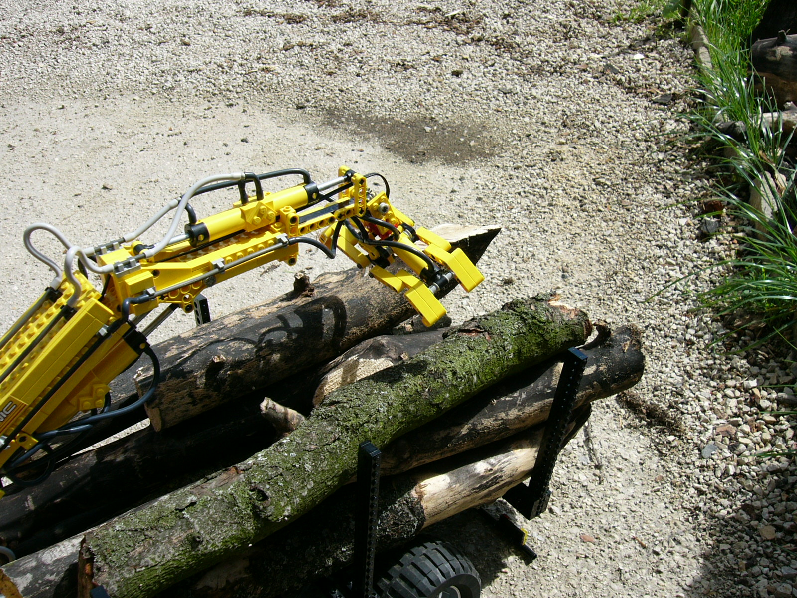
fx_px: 806
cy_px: 299
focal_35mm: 35
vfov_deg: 40.7
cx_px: 398
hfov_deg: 52.6
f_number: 8
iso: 50
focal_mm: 5.8
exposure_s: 1/125
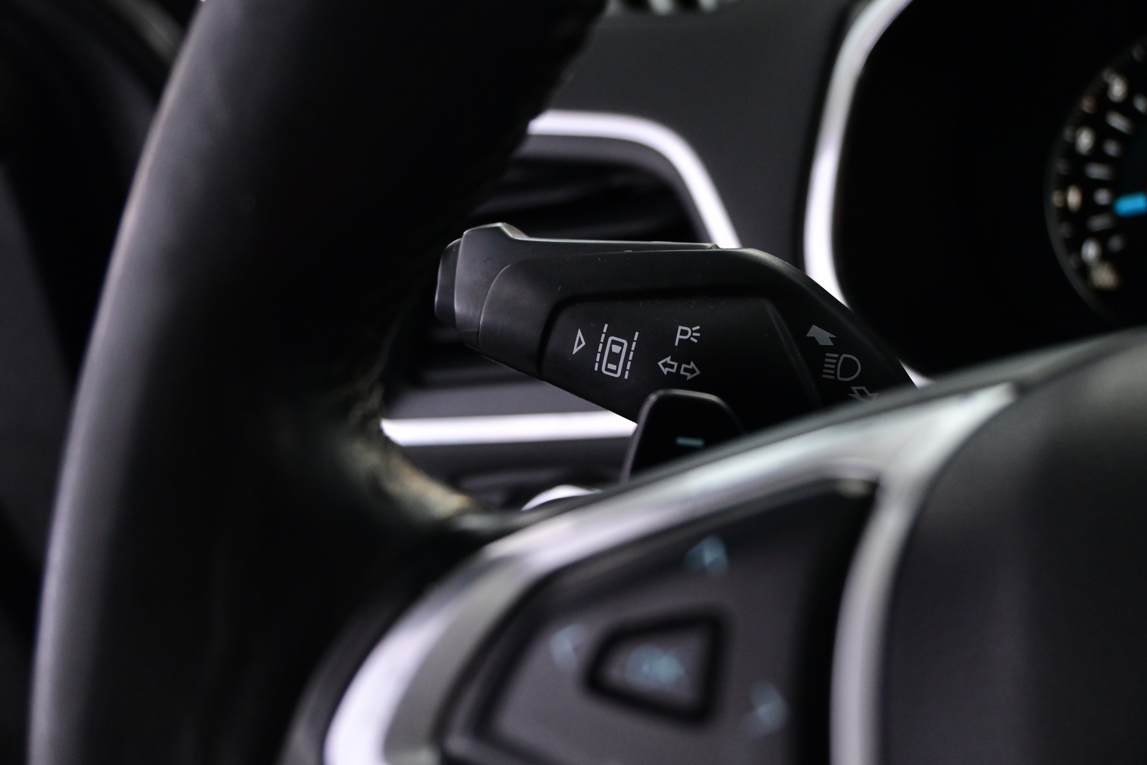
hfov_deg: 52.2
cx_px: 574
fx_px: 1171
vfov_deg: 36.2
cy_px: 382
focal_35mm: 37
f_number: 4.2
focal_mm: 24.5
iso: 2000
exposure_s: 1/40
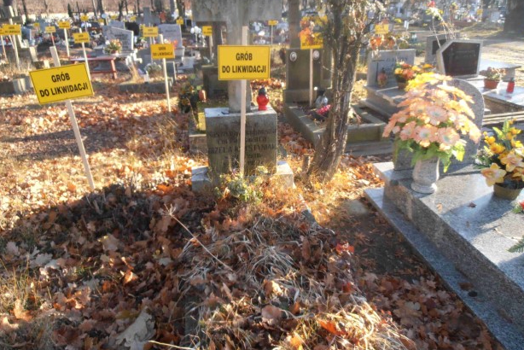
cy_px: 160
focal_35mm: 26
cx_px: 259
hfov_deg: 69.4
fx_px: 379
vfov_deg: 49.5
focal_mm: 4.2
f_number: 3
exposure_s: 1/125
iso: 80
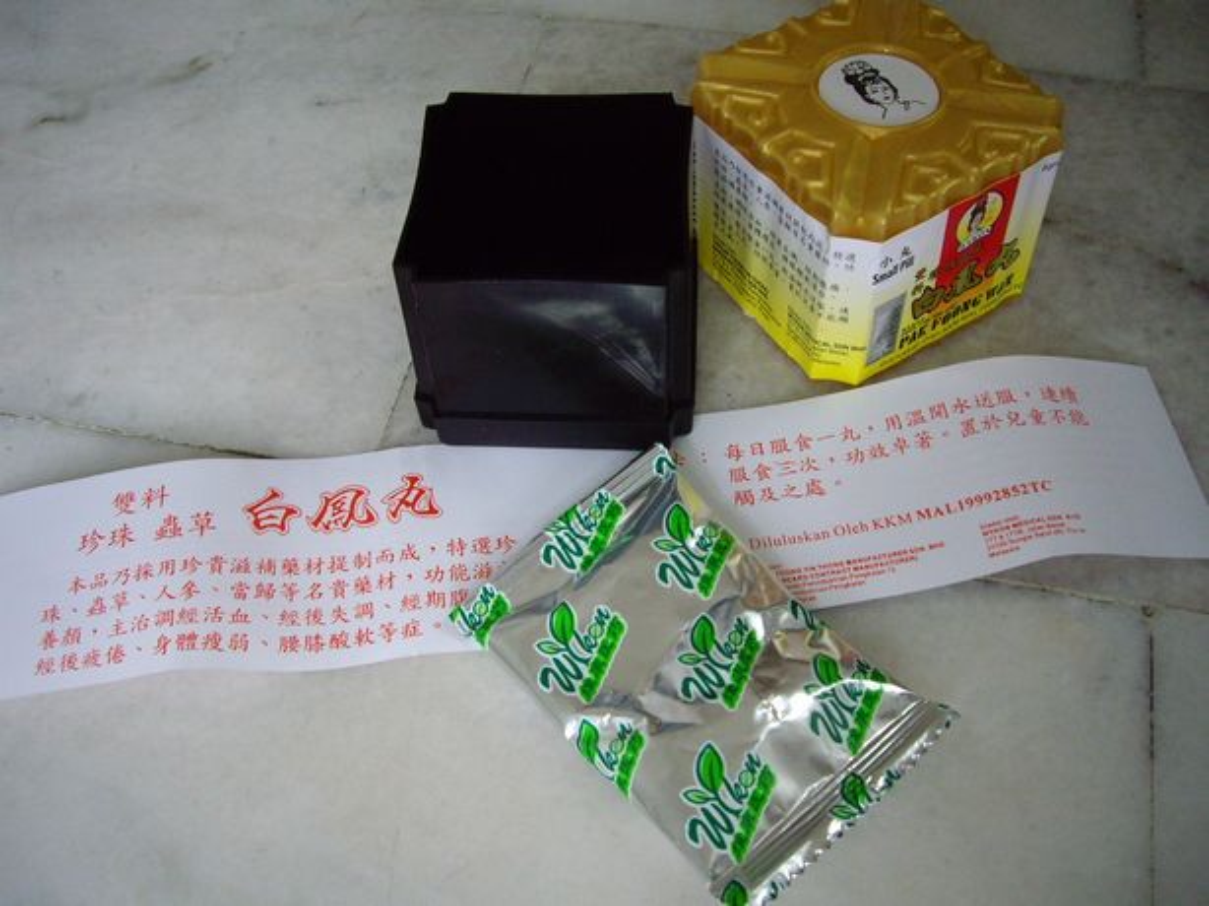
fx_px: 1327
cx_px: 604
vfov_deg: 37.7
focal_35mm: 38
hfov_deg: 49.0
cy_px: 453
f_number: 2.7
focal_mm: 6.2
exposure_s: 1/60
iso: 200
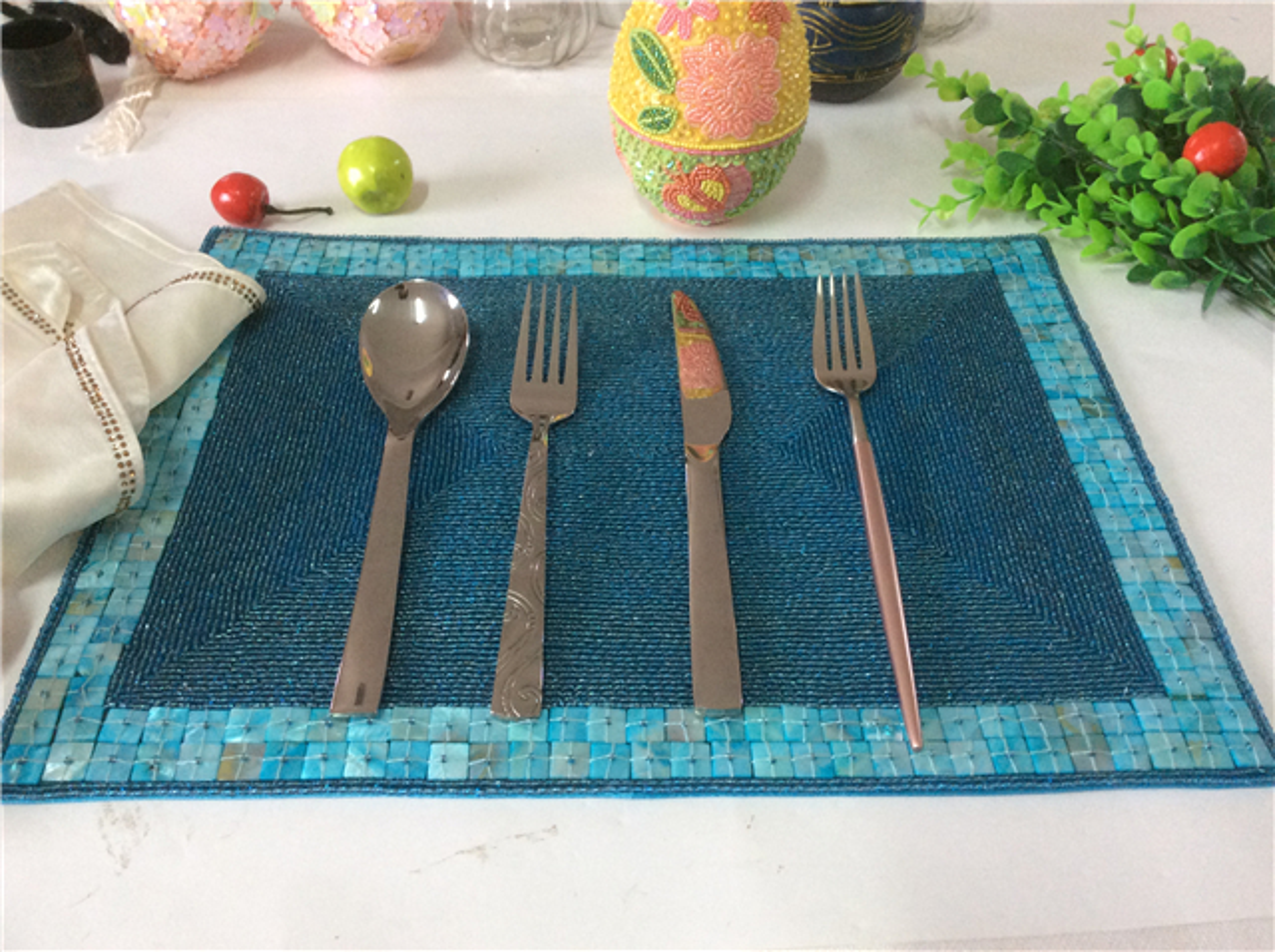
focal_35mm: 32
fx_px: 1177
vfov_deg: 44.1
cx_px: 638
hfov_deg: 56.9
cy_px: 476
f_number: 2.4
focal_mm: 3.3
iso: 125
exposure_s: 1/25
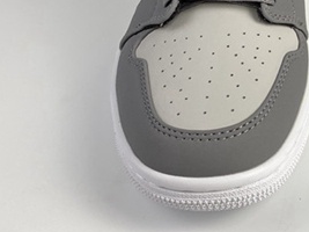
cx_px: 388
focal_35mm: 78
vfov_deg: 18.5
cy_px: 12
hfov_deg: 22.7
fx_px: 696
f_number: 1.8
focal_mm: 4.25
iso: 50
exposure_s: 1/100
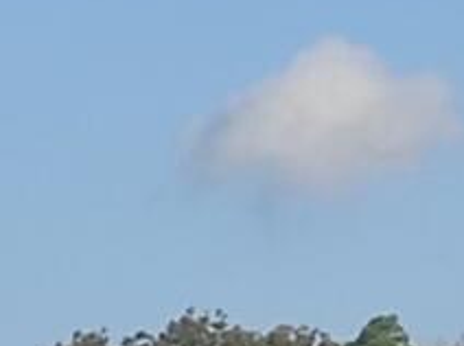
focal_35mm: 121
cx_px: 788
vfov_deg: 12.1
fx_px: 1618
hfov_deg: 14.6
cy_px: 42
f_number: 1.89
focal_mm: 5.43
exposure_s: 1/1250
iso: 100
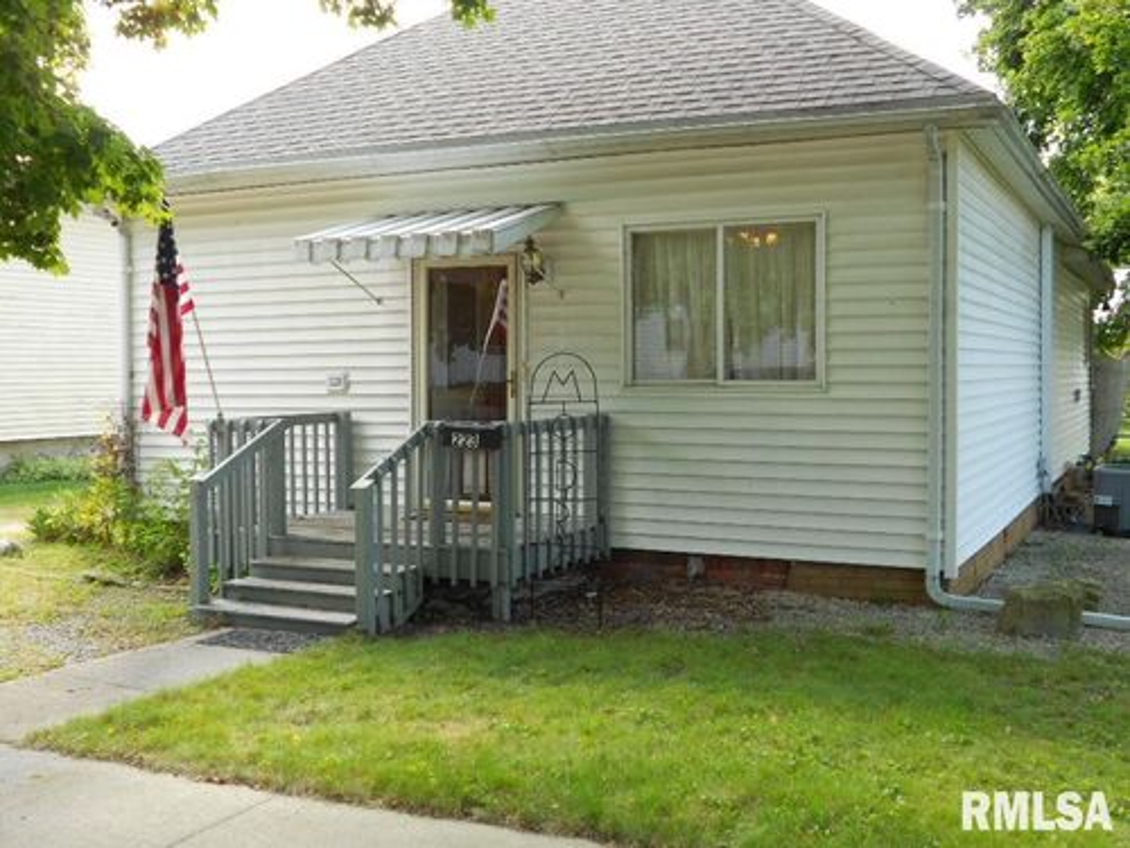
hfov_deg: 50.1
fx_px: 1208
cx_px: 565
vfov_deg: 38.7
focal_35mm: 37
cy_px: 424
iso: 80
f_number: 3.9
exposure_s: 1/80
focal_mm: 6.7
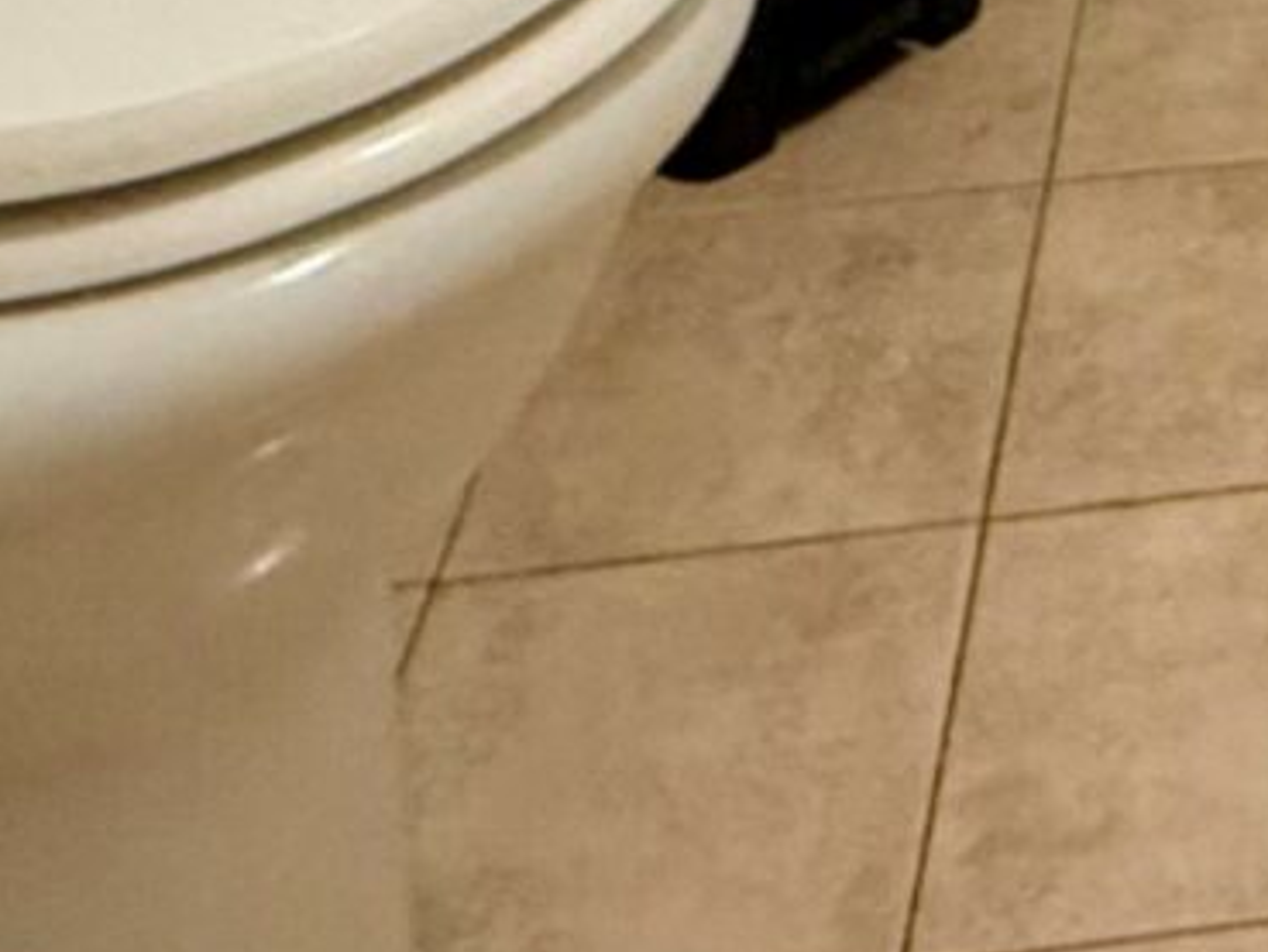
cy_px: -2035
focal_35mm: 97
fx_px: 3554
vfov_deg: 10.3
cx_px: 2086
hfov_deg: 17.4
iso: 250
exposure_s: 1/50
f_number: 2.2
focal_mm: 2.22
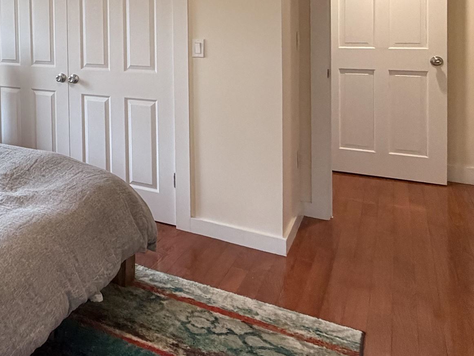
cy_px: 33
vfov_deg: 36.2
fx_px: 507
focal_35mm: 37
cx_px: -33
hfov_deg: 41.3
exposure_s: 1/60
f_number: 2.2
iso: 250
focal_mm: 2.22
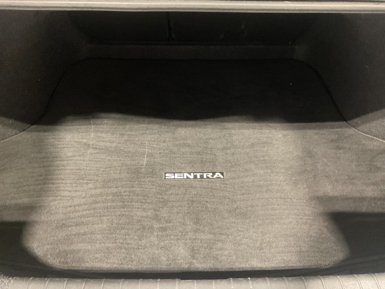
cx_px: 192
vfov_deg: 48.2
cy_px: 144
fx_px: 323
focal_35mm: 29
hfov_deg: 61.7
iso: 500
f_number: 1.8
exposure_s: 1/24
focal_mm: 3
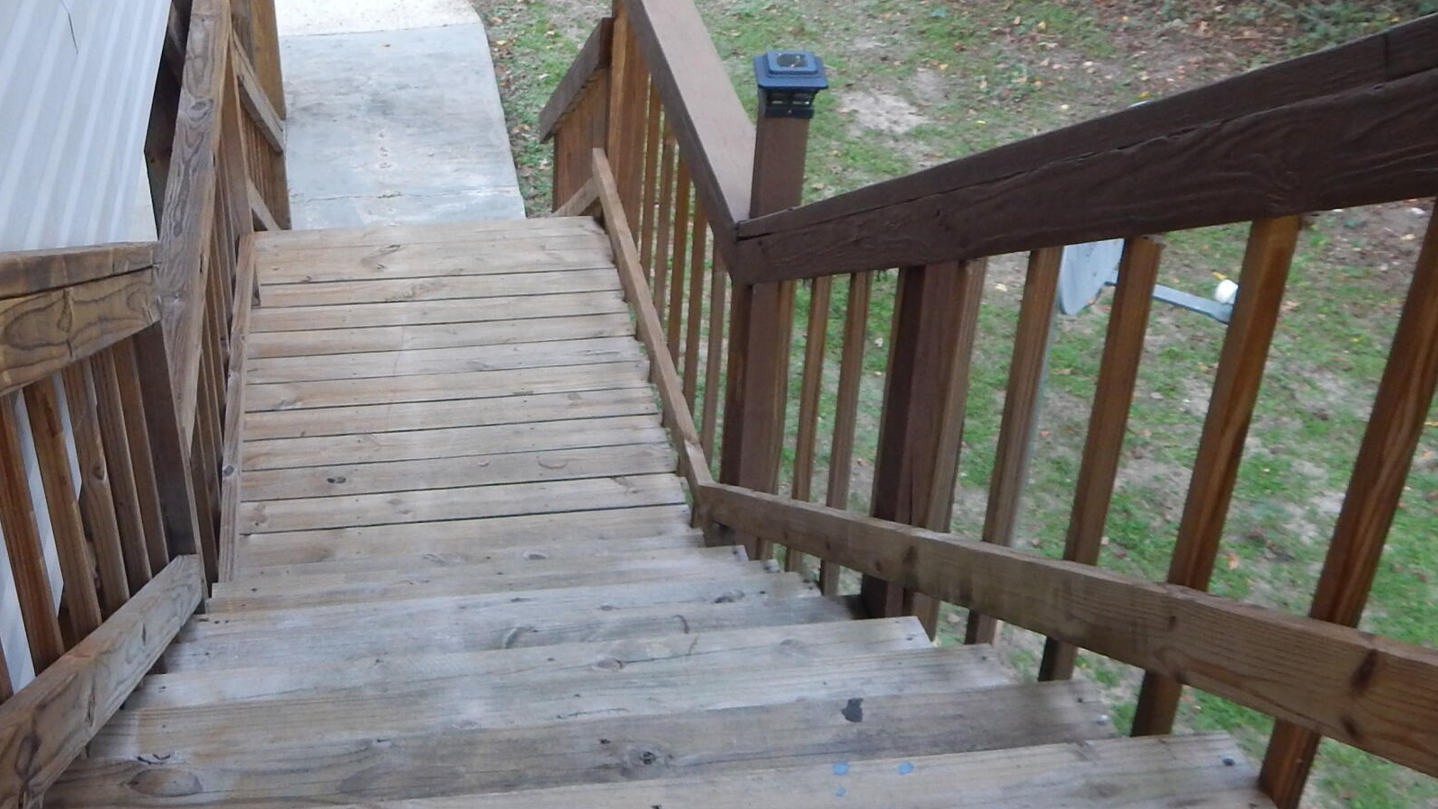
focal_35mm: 45
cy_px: 375
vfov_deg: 26.5
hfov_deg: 44.8
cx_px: 474
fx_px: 1716
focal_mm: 4
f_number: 3
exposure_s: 1/30
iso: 180
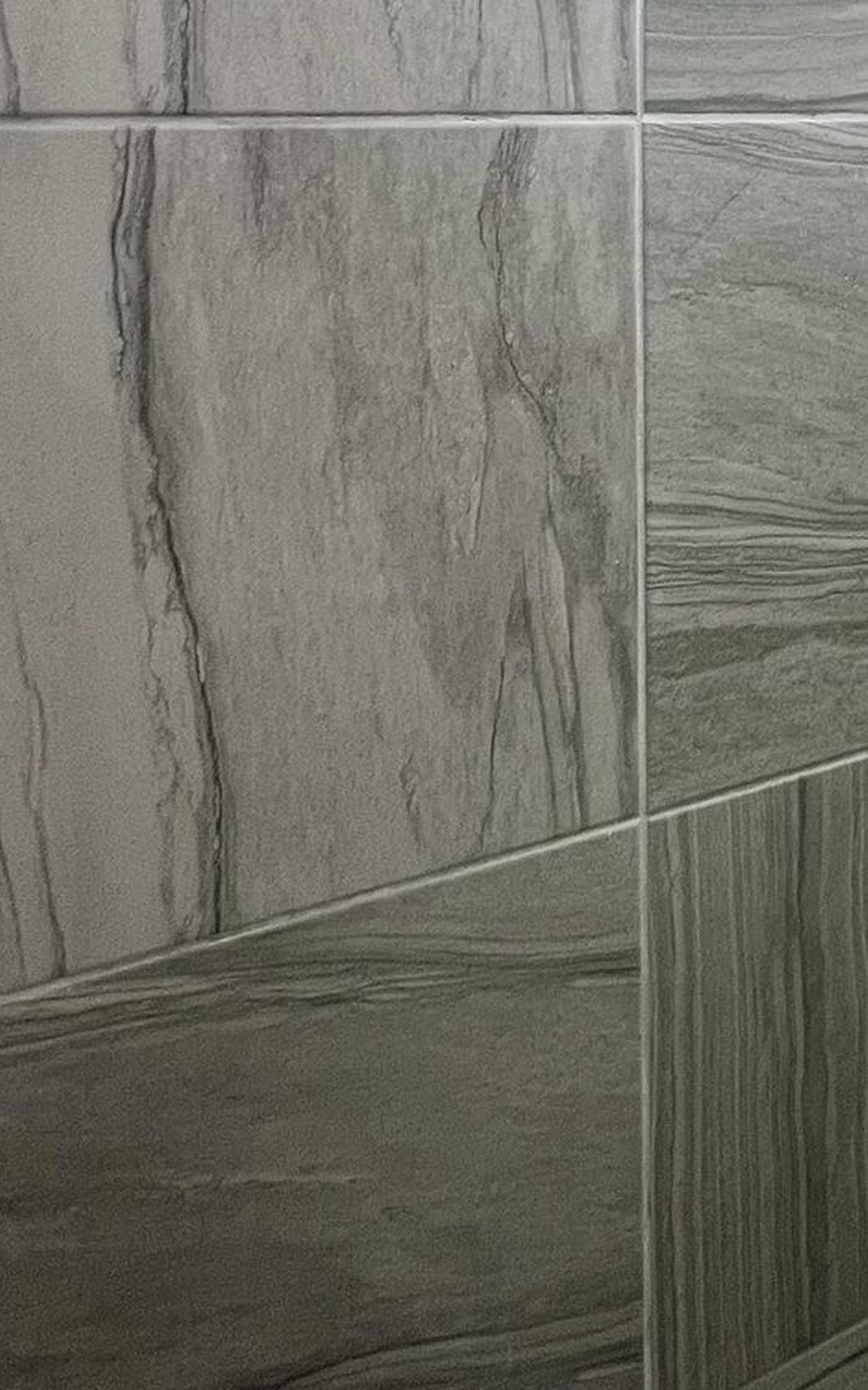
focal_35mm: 37
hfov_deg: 29.6
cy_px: 248
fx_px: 1401
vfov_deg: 49.2
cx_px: 1040
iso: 100
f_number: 1.8
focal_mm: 1.57
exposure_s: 1/120
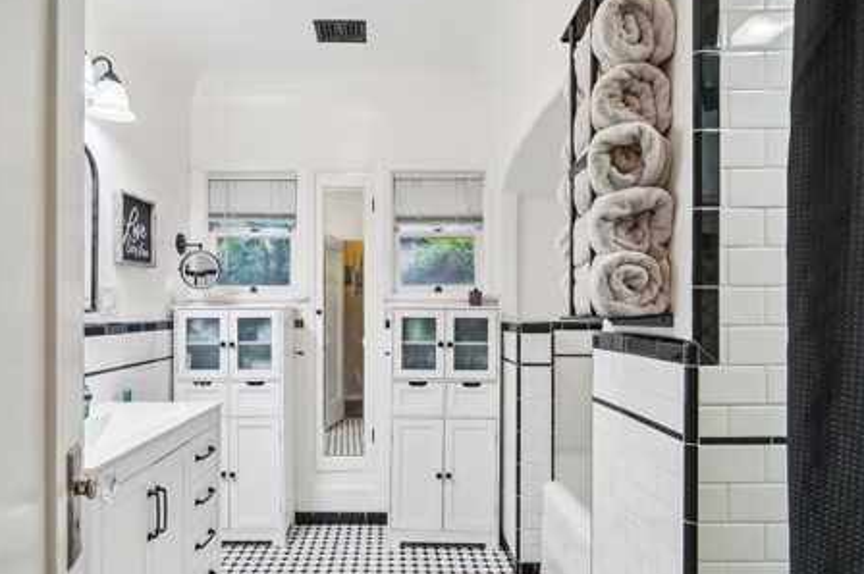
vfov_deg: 61.9
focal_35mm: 20
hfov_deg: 83.8
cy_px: 291
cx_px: 393
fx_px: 480
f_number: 7.1
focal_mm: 14
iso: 400
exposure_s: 1/25
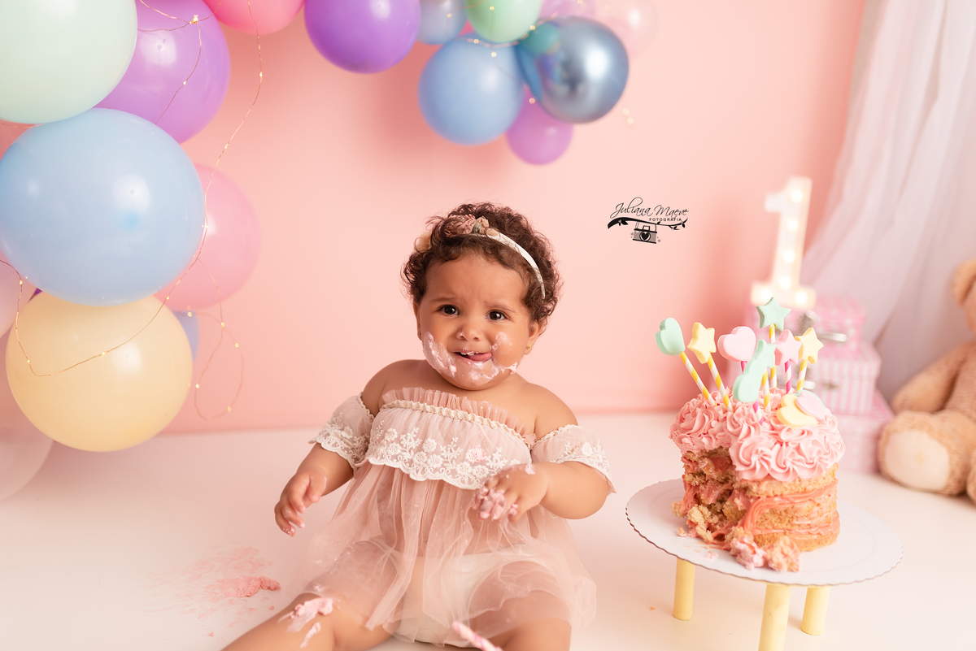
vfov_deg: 37.9
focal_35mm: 35
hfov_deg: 54.4
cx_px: 488
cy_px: 326
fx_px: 949
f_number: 1.4
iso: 100
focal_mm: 35
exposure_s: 1/200
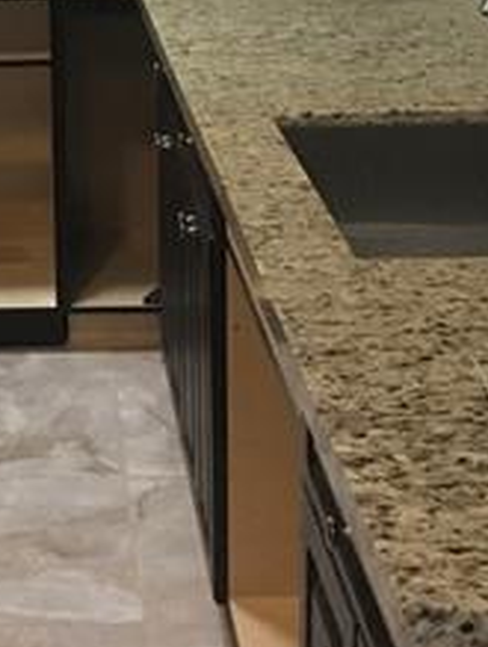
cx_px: -47
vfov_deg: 19.9
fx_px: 1837
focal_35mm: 98
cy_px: 174
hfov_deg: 14.8
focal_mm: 3.99
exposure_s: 1/13
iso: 100
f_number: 1.8
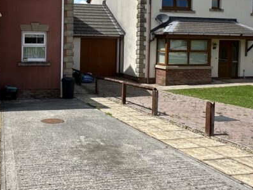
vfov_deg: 38.6
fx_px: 263
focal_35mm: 36
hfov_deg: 48.5
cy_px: 47
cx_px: 51
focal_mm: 2.22
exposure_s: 1/1473
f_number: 2.2
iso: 50
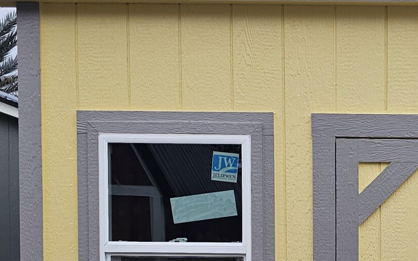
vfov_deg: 16.4
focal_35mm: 76
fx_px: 866
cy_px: 316
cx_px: 455
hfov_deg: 25.3
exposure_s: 1/398
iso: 20
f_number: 1.7
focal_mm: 6.3
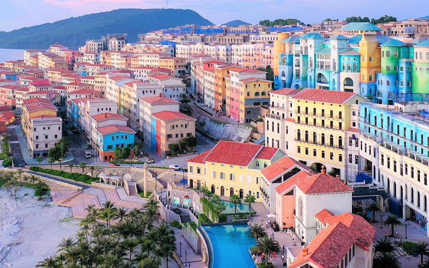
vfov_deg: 22.2
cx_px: 276
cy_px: 25
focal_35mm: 57
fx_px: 666
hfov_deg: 35.4
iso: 100
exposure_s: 1/15
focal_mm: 10.26
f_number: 2.8
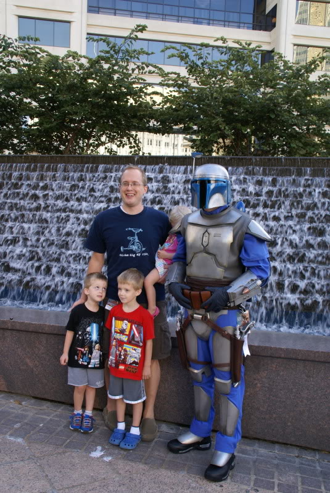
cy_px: 246
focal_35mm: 36
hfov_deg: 37.0
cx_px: 165
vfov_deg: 53.1
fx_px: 493
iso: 100
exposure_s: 1/50
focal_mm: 24
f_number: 6.3
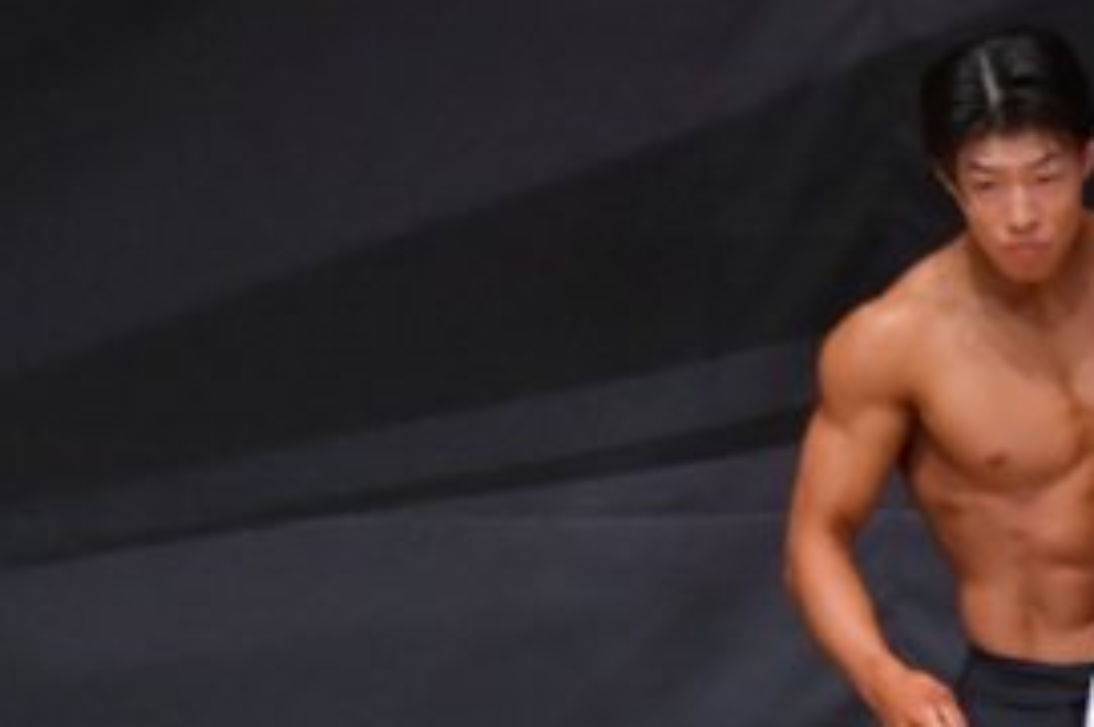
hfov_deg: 2.5
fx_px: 24767
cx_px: 1290
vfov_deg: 1.7
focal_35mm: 816
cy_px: 840
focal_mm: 190
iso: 6400
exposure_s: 1/400
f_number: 5.6
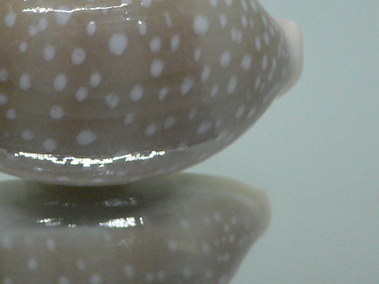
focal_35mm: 70
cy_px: 79
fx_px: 766
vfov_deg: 20.9
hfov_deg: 27.4
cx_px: 91
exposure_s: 1/60
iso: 200
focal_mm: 4.6
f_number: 2.8
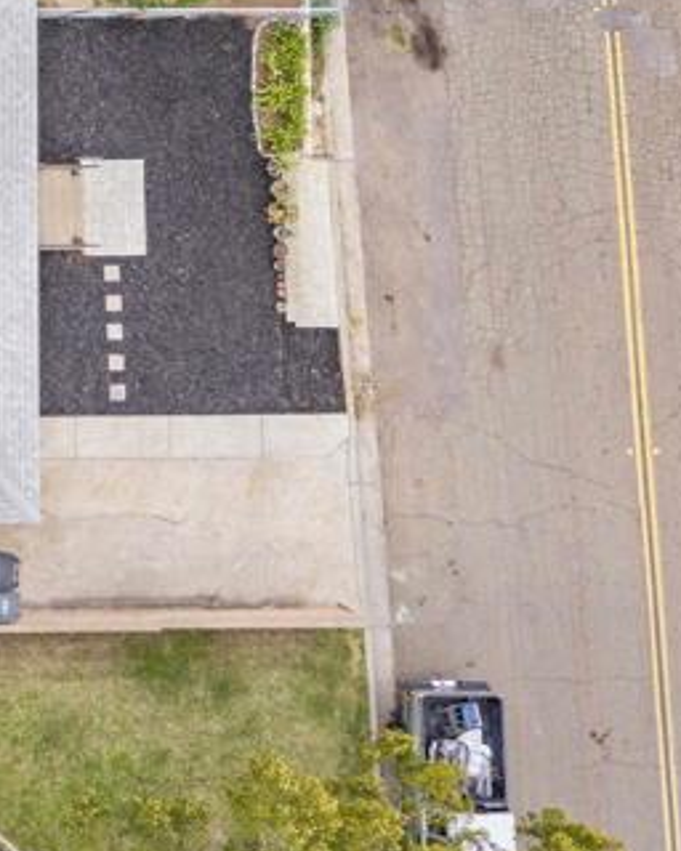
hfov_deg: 16.4
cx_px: -620
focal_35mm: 75
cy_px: 181
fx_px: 1890
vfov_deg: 25.0
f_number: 1.8
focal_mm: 8.67
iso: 330
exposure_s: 1/15
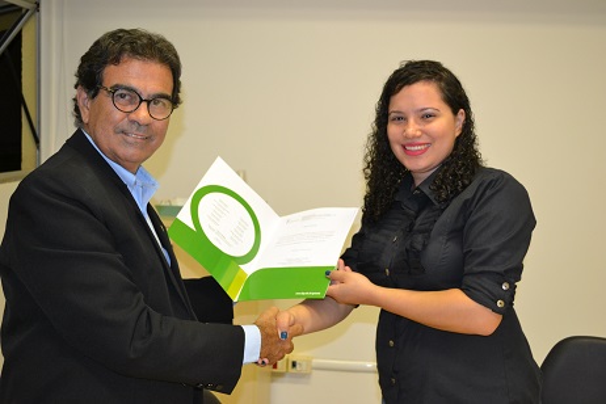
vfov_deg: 29.9
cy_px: 202
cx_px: 303
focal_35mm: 45
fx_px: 757
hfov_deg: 43.6
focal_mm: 30
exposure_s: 1/60
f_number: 4.5
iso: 1400
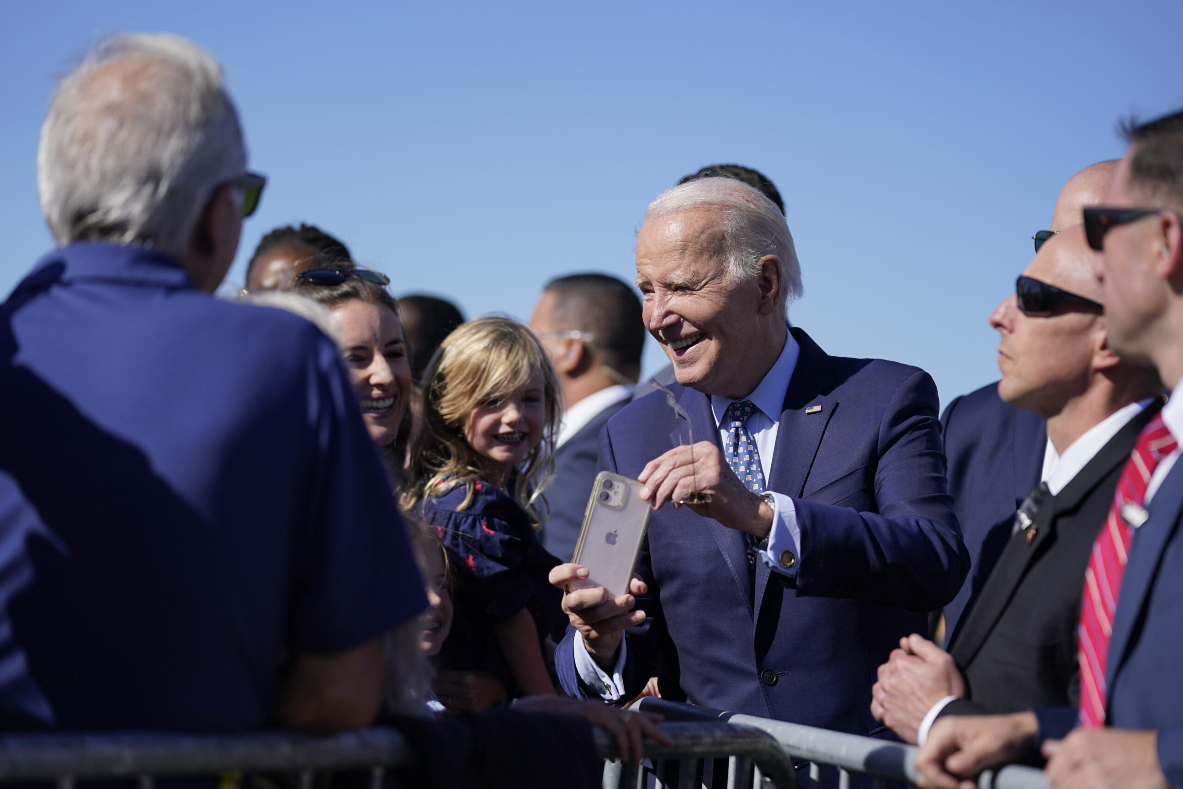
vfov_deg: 12.8
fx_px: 3516
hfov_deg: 19.1
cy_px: 394
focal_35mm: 107
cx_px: 592
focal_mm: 107
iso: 200
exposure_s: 1/6400
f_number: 2.8
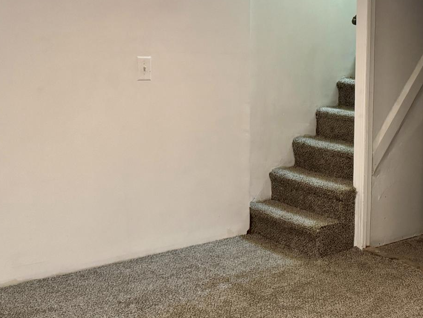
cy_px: 129
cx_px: 308
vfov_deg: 27.0
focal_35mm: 54
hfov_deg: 34.9
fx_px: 660
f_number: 1.78
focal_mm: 6.76
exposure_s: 1/60
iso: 640
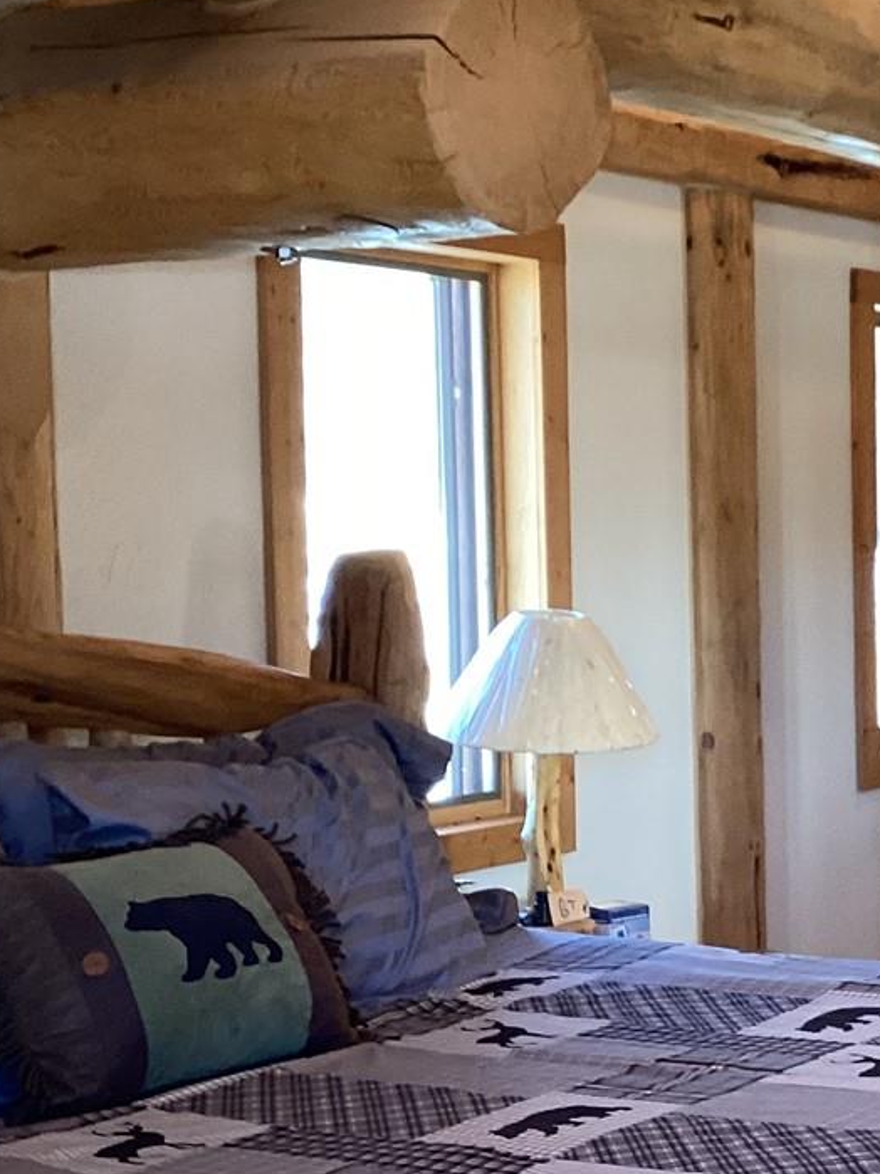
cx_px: 1105
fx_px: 2407
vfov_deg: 27.4
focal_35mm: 71
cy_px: 665
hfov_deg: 19.3
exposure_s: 1/60
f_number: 2.4
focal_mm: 3.3
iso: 125
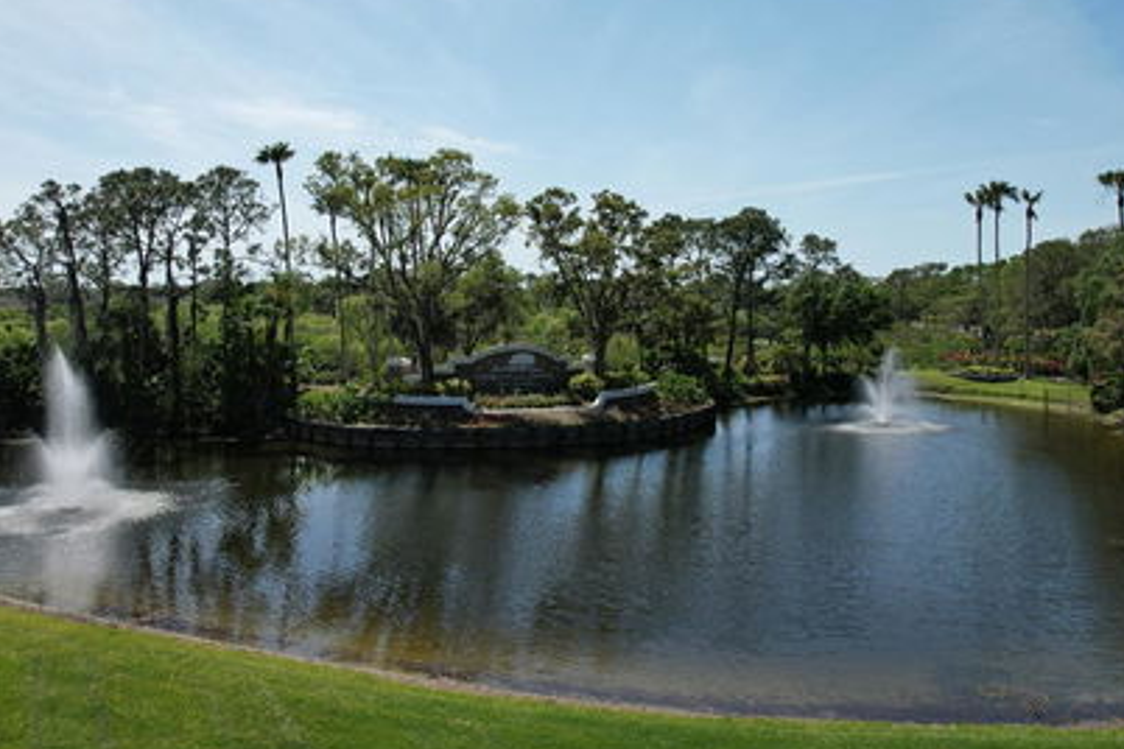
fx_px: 874
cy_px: 300
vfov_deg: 46.1
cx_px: 534
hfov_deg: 65.4
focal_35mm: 28
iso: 120
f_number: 2.8
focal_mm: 8.38
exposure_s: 1/3000
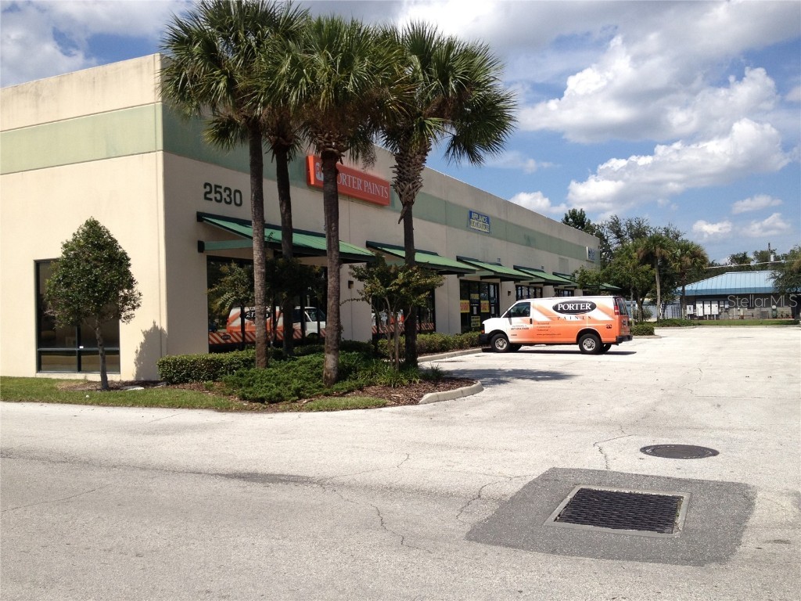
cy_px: 300
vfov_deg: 40.7
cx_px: 400
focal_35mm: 35
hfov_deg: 52.6
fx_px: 810
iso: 50
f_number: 2.4
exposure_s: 1/2208
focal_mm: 4.28
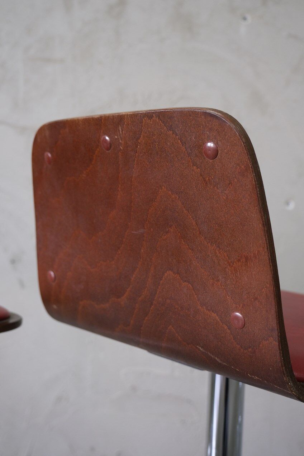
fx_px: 519
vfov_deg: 47.4
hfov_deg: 32.6
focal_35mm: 41
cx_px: 152
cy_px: 228
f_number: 4
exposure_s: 1/40
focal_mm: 27.5
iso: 800
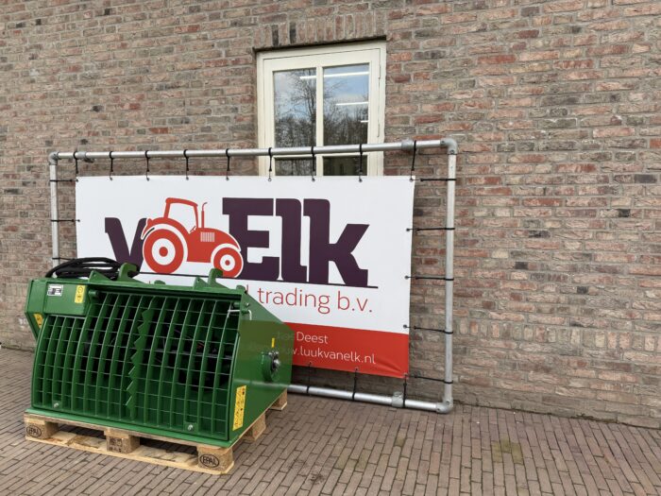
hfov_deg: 71.6
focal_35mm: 24
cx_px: 330
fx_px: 458
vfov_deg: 56.8
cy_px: 248
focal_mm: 6.76
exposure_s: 1/539
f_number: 1.78
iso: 80
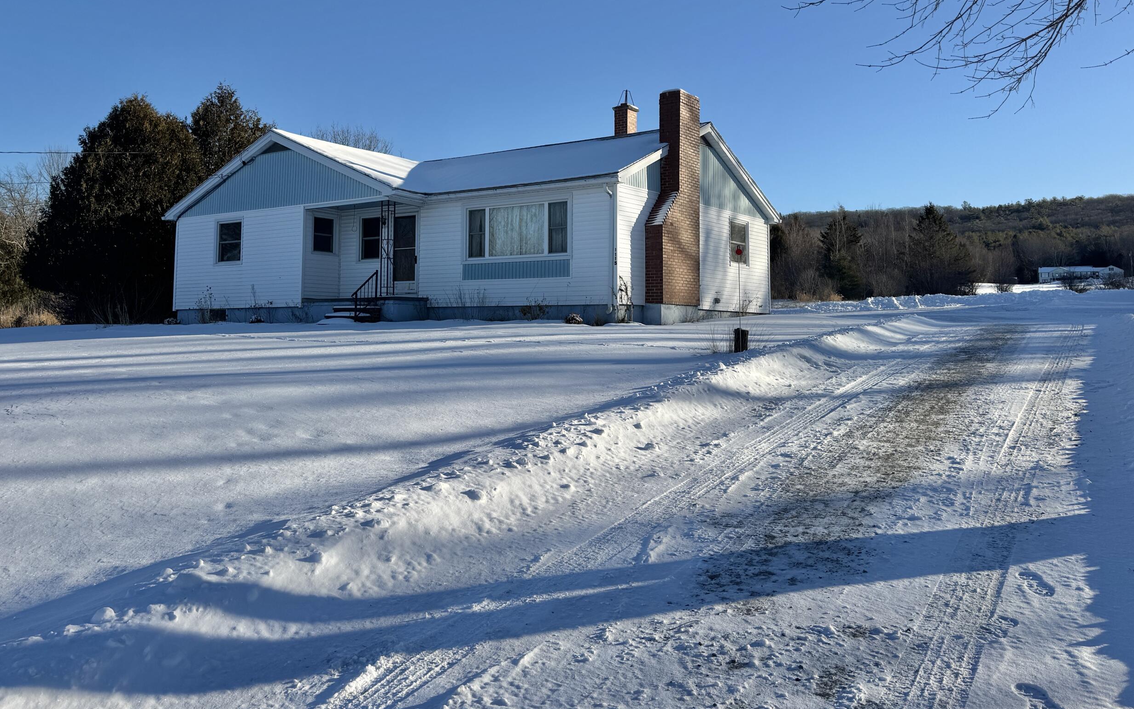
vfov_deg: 40.3
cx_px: 514
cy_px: 258
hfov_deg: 61.1
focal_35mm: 31
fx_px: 958
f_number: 1.78
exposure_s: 1/5348
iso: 80
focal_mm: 6.76
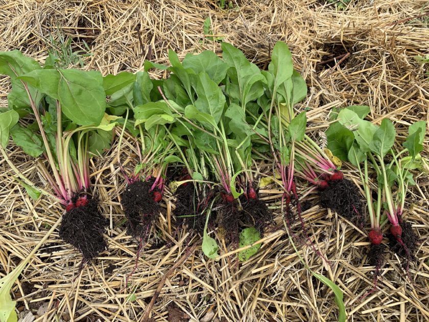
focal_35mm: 26
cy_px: 161
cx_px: 214
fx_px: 322
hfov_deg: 67.3
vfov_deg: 53.1
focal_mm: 4.25
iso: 25
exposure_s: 1/783
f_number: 1.8
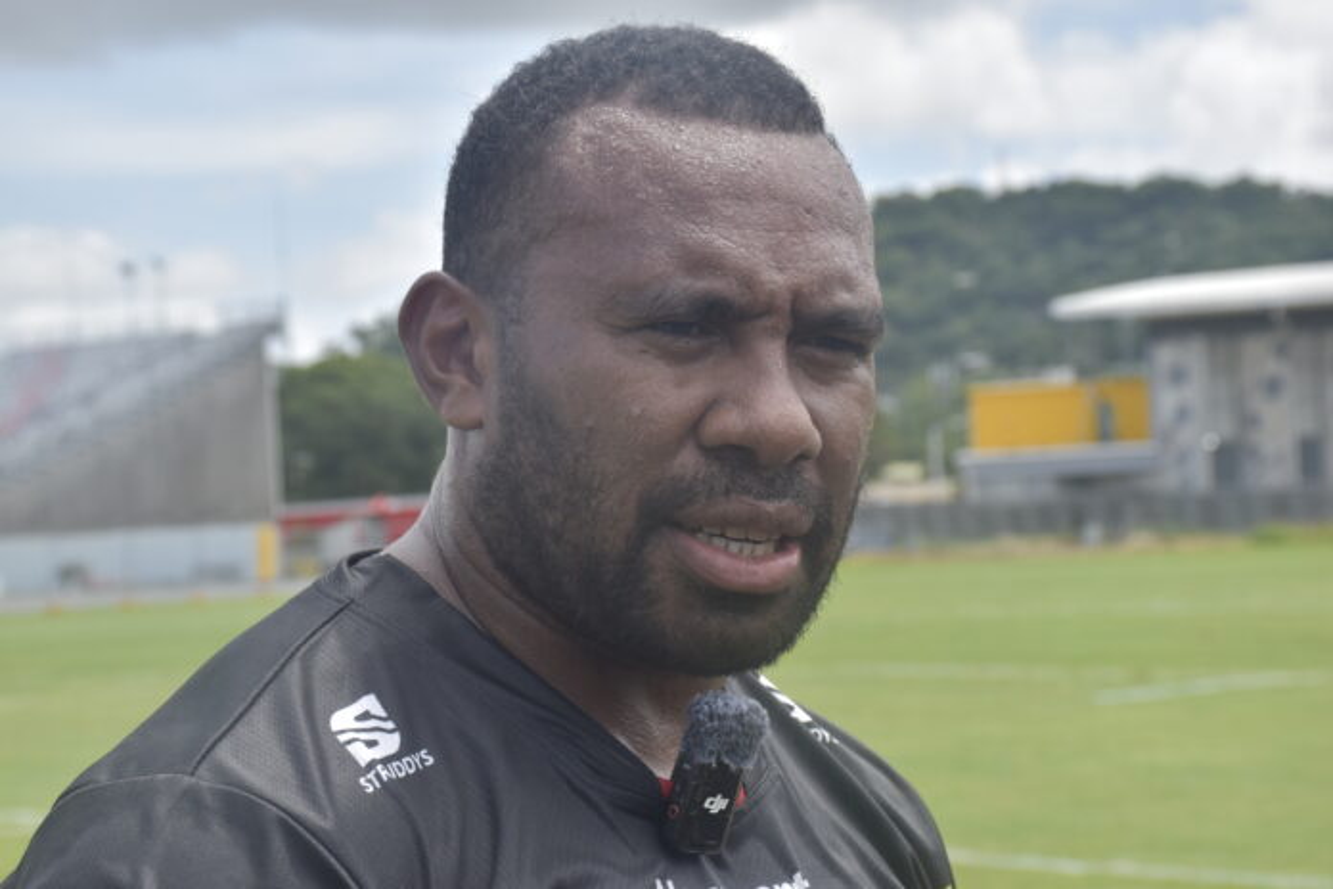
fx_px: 3443
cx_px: 666
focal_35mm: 93
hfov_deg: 21.9
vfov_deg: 14.7
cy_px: 444
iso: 200
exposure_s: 1/400
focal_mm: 62
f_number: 8
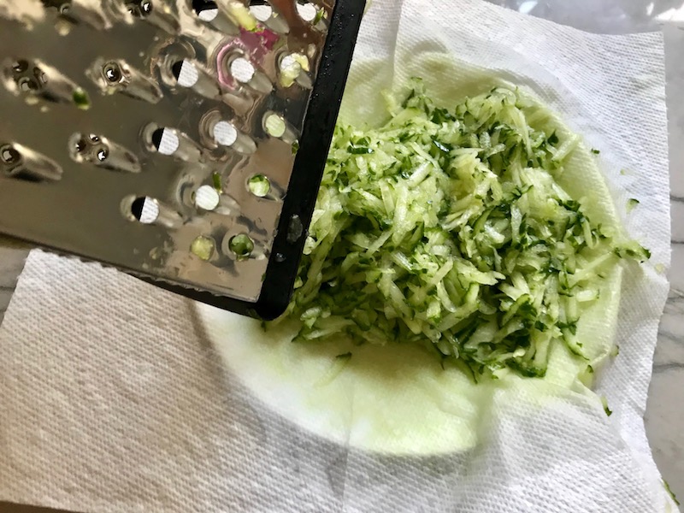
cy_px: 256
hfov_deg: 63.4
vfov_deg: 49.7
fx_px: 553
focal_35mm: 28
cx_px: 342
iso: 40
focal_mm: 3.99
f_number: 1.8
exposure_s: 1/20
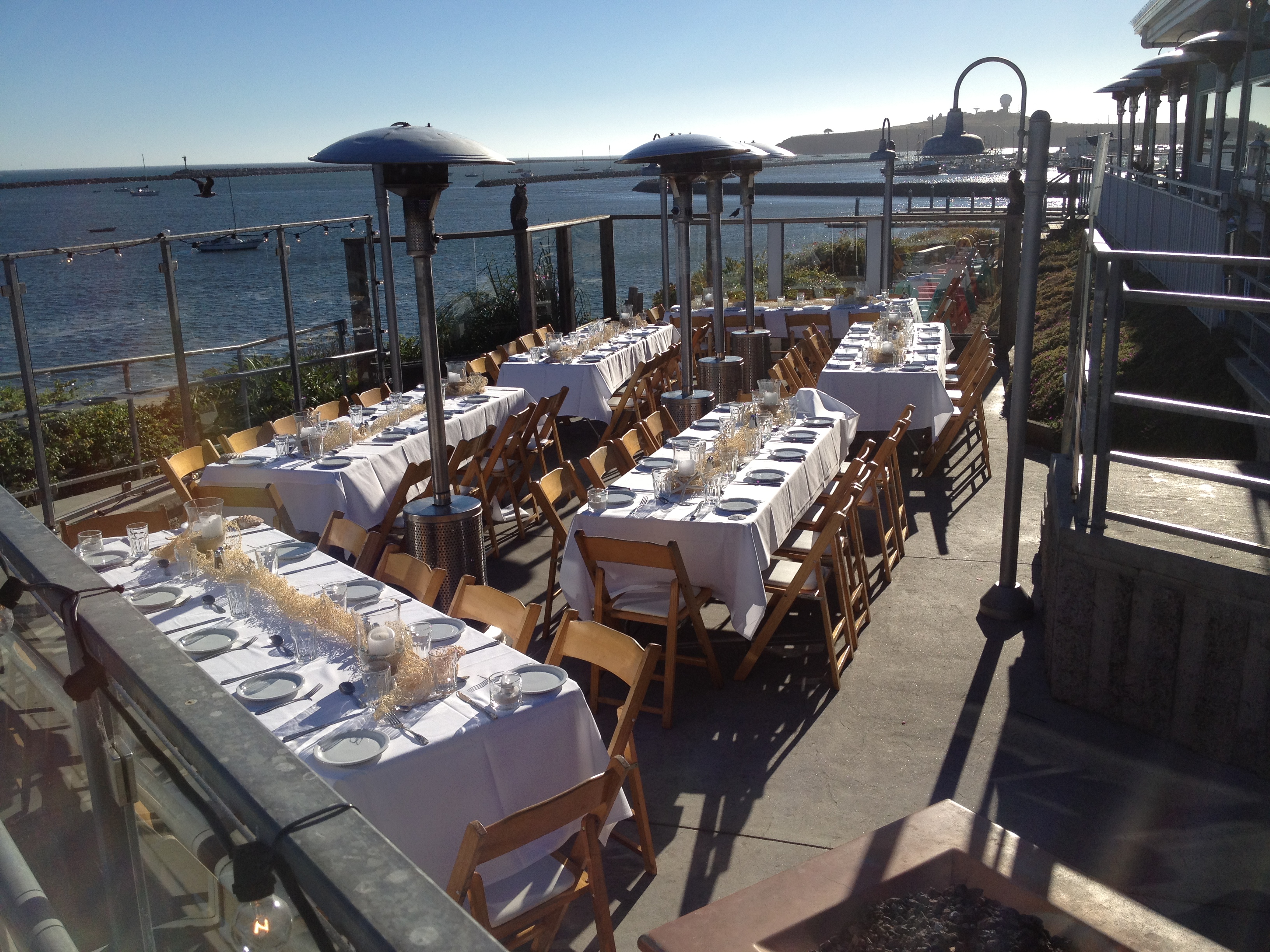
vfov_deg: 40.7
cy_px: 476
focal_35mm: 35
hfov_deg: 52.6
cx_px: 635
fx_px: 1284
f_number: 2.4
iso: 64
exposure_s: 1/2762
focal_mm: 4.28
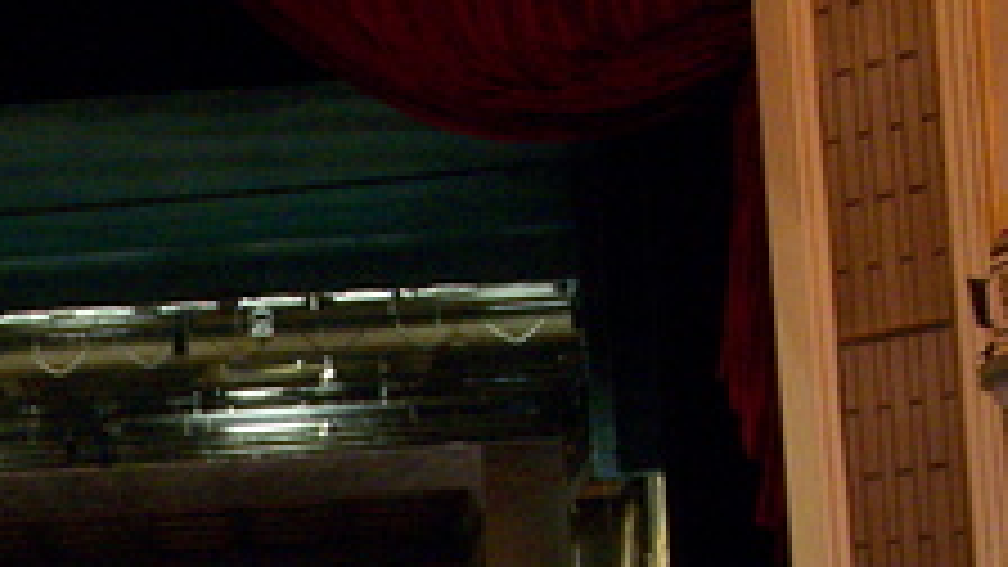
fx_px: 2806
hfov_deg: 19.8
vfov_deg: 11.3
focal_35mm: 105
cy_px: 666
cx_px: 32
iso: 400
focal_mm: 8
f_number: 3
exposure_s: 1/8
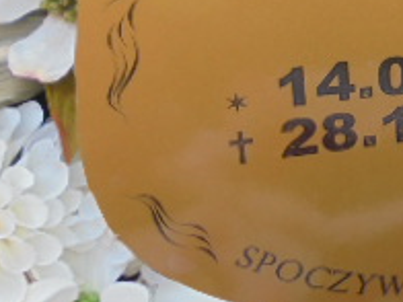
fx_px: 990
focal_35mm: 85
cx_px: 438
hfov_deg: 21.8
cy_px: -62
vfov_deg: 16.6
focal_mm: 4.6
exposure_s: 1/100
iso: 100
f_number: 3.5
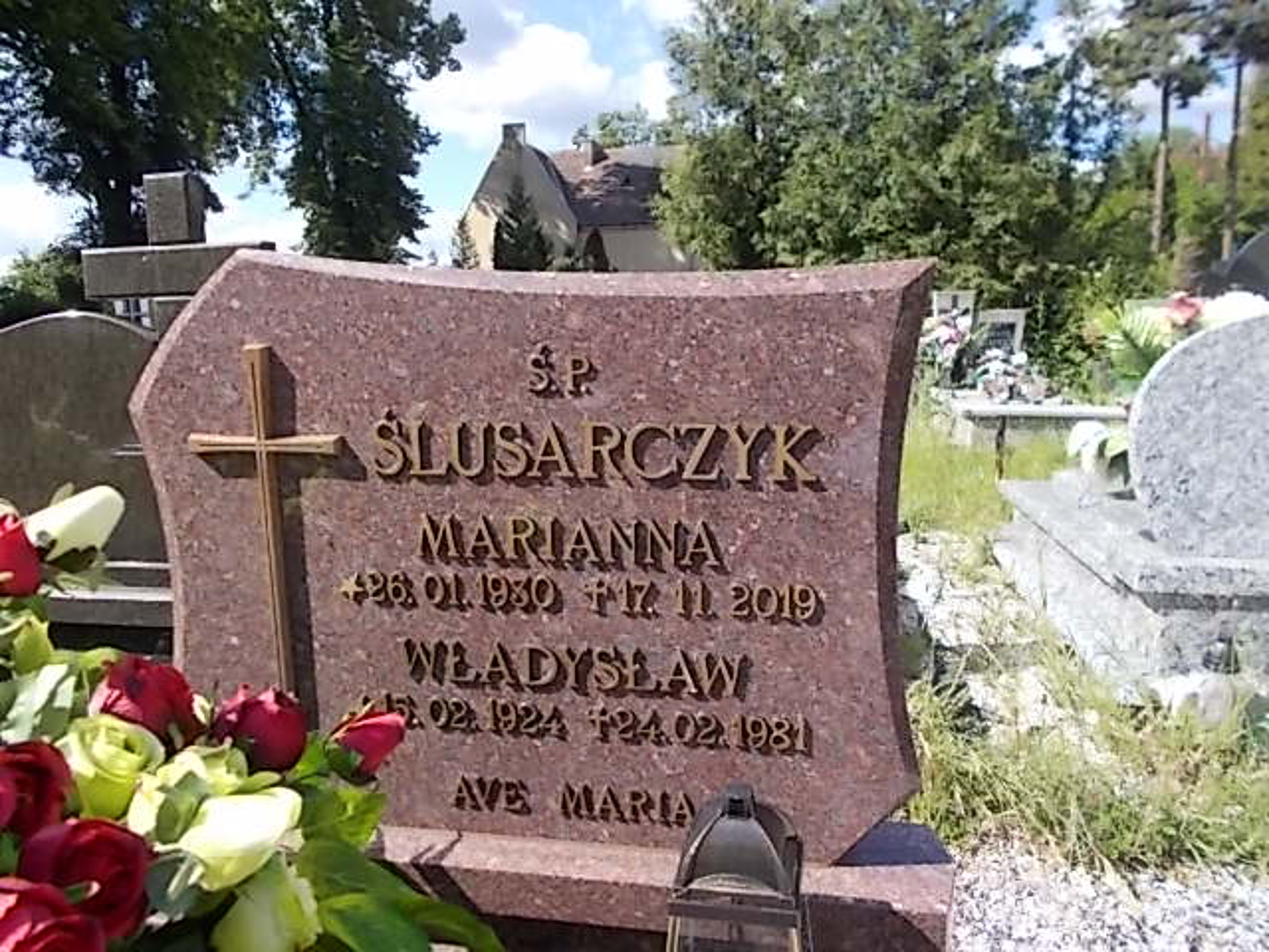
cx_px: 634
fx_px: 953
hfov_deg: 67.3
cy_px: 476
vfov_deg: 53.1
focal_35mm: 26
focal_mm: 4.6
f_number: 3.2
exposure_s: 1/500
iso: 80
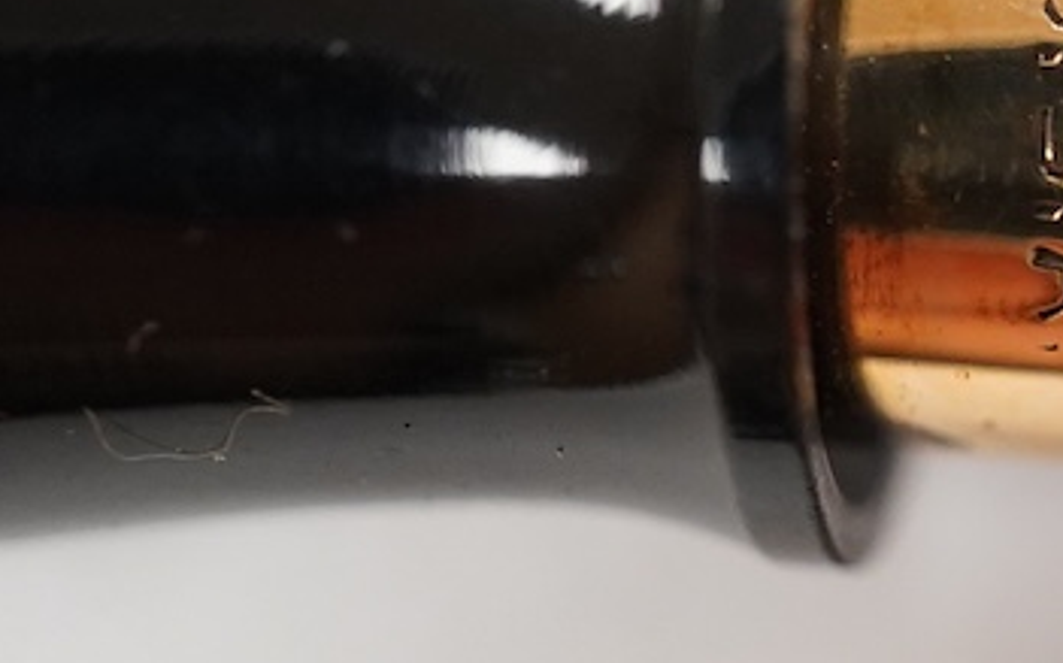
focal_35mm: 147
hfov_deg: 13.4
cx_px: 1585
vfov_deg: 8.9
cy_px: 179
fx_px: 4257
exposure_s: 1/200
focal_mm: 30
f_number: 7.1
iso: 2500
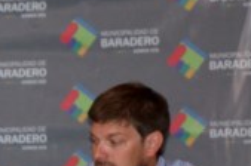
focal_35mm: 482
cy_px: 239
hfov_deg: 4.3
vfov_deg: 2.8
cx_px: -178
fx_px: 3353
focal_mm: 85
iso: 2000
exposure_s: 1/60
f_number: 6.3
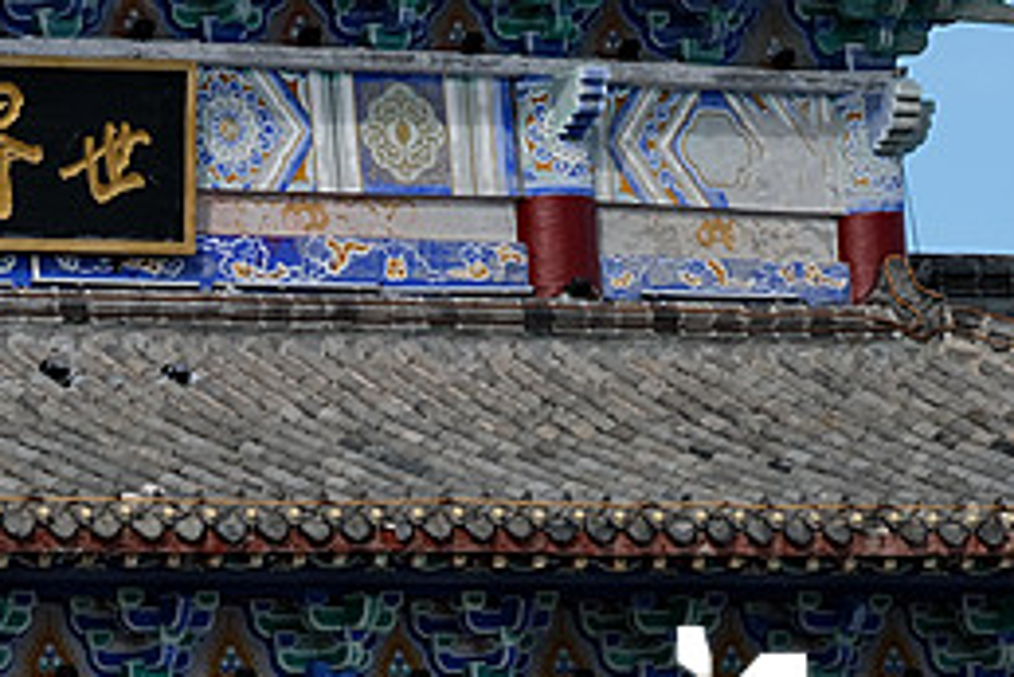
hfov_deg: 6.3
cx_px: -180
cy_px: 229
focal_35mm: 324
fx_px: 9131
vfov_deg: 4.2
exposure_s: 1/1400
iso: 320
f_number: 5.6
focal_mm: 70
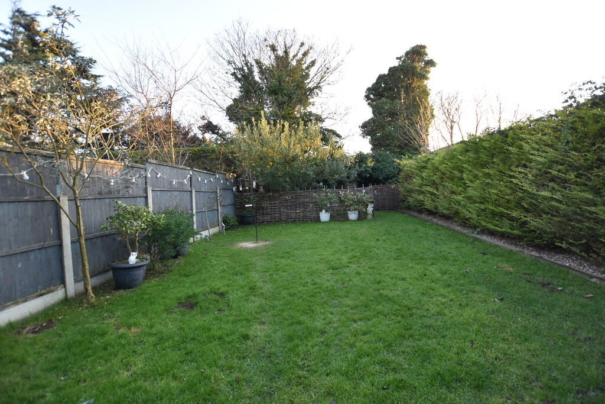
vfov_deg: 77.3
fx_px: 252
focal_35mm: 15
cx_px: 302
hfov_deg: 100.4
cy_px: 202
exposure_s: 1/250
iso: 400
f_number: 3.5
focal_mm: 10
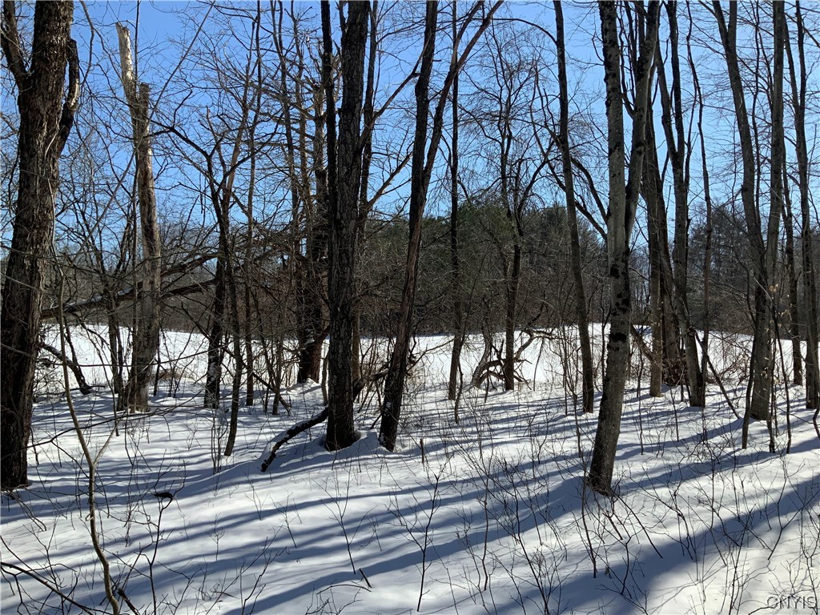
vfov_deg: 48.2
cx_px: 410
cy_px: 308
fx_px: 687
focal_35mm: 29
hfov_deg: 61.7
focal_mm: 3
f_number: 1.8
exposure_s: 1/2801
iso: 20
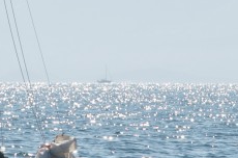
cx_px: 67
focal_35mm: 819
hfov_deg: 2.5
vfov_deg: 1.7
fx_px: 5400
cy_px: 1
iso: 180
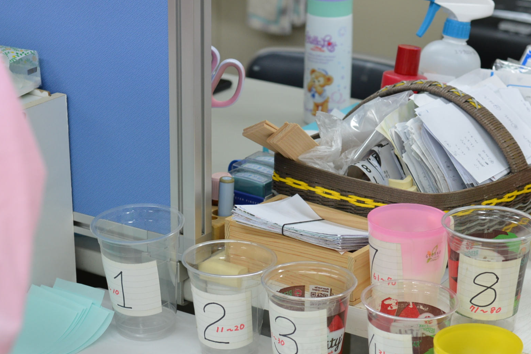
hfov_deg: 21.0
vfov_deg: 14.0
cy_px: 293
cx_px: 278
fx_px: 1431
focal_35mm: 97
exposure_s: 1/125
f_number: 5
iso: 800
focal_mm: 50
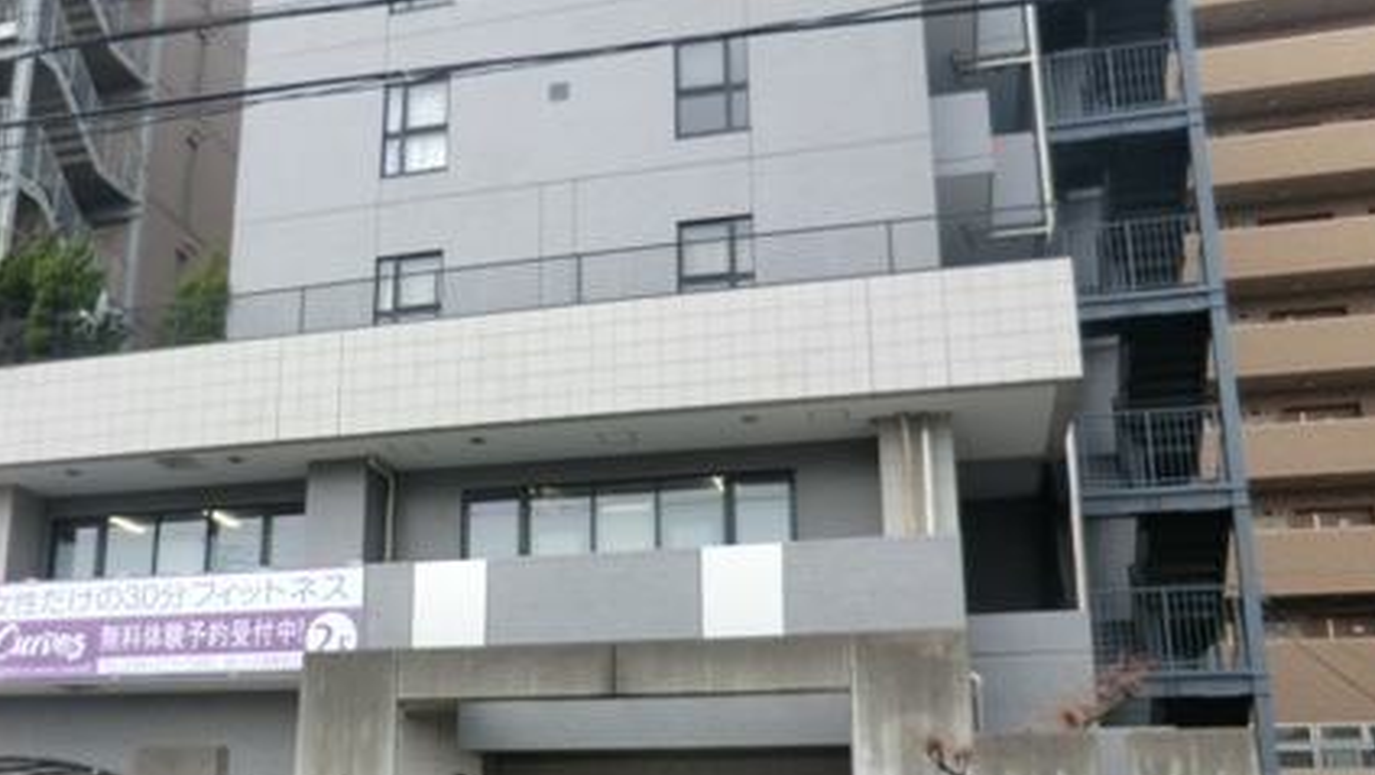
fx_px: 1350
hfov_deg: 53.5
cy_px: 519
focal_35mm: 37
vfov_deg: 31.8
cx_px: 525
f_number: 3.2
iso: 80
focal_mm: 4.3
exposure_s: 1/400
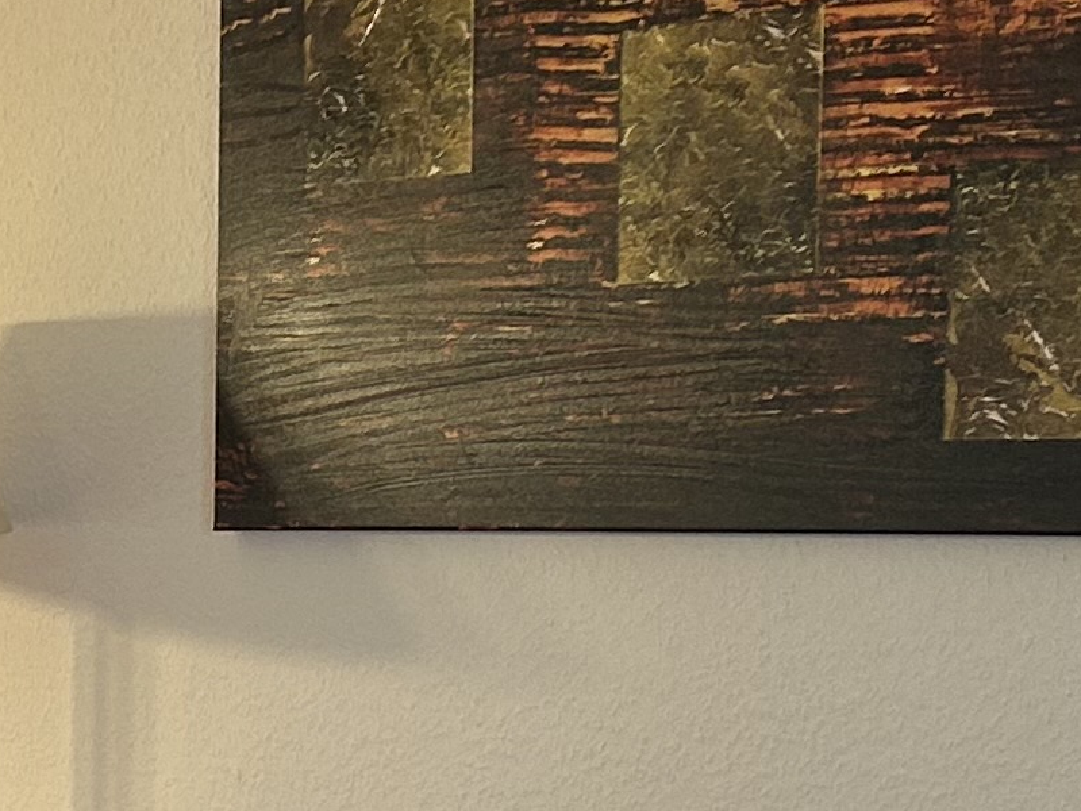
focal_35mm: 131
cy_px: 1052
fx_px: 4091
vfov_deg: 11.0
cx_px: -666
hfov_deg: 13.9
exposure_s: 1/50
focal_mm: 5.7
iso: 64
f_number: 1.5
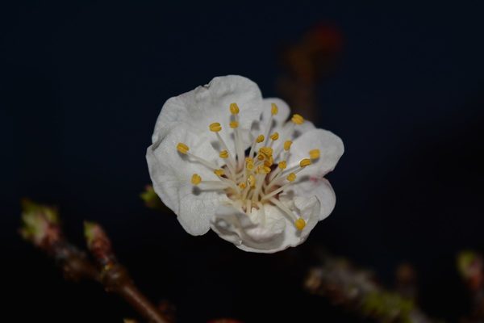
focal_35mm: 78
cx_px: 242
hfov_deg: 26.0
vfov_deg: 17.5
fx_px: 1049
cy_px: 162
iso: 125
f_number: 5.6
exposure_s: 1/125
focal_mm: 52
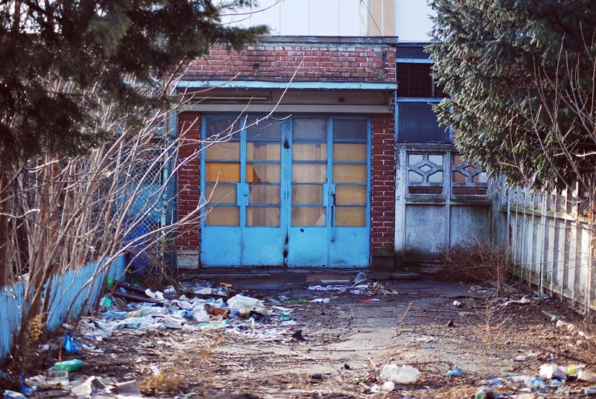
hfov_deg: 24.6
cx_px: 298
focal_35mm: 82
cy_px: 200
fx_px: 1368
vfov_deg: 16.6
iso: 200
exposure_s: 1/125
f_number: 4
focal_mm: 55
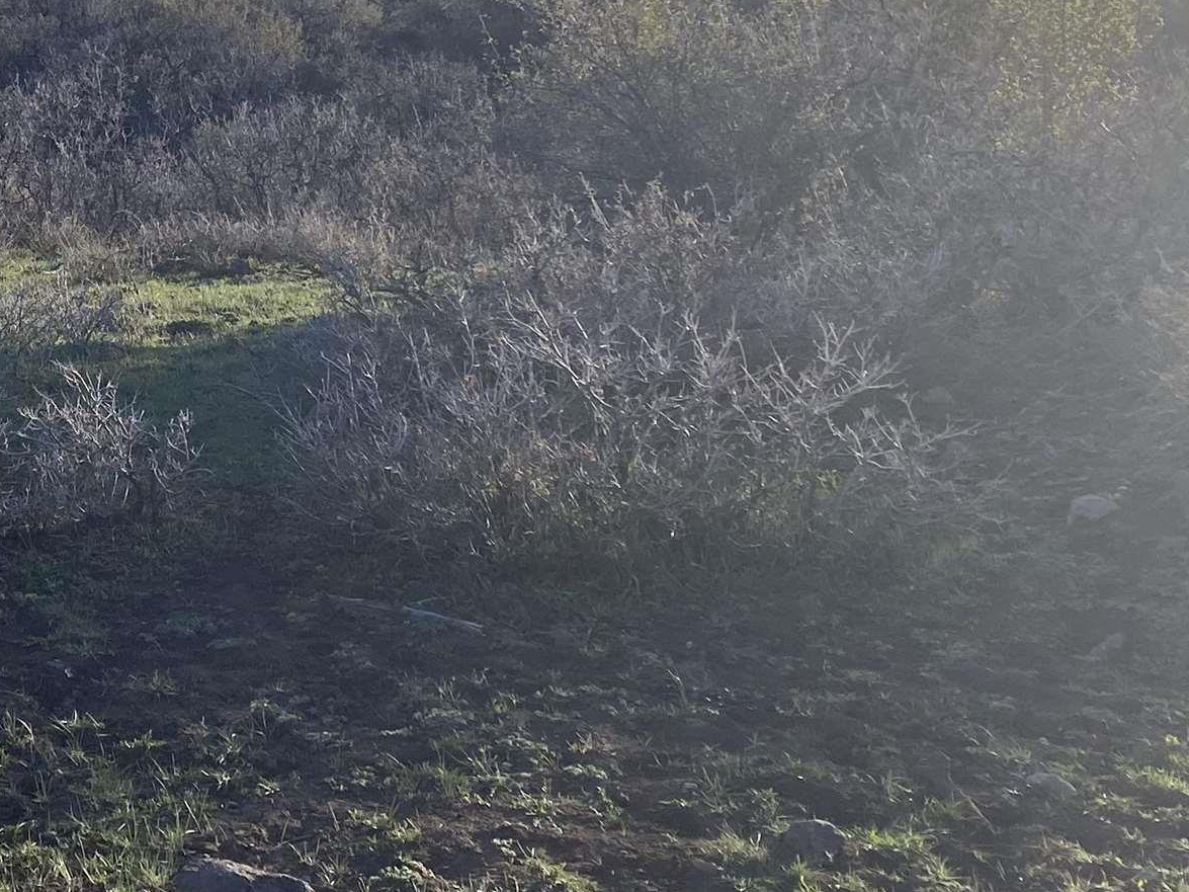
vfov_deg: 21.3
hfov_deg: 27.5
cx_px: 119
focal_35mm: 68
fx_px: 2335
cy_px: 174
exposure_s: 1/3040
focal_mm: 4.25
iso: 32
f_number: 1.8
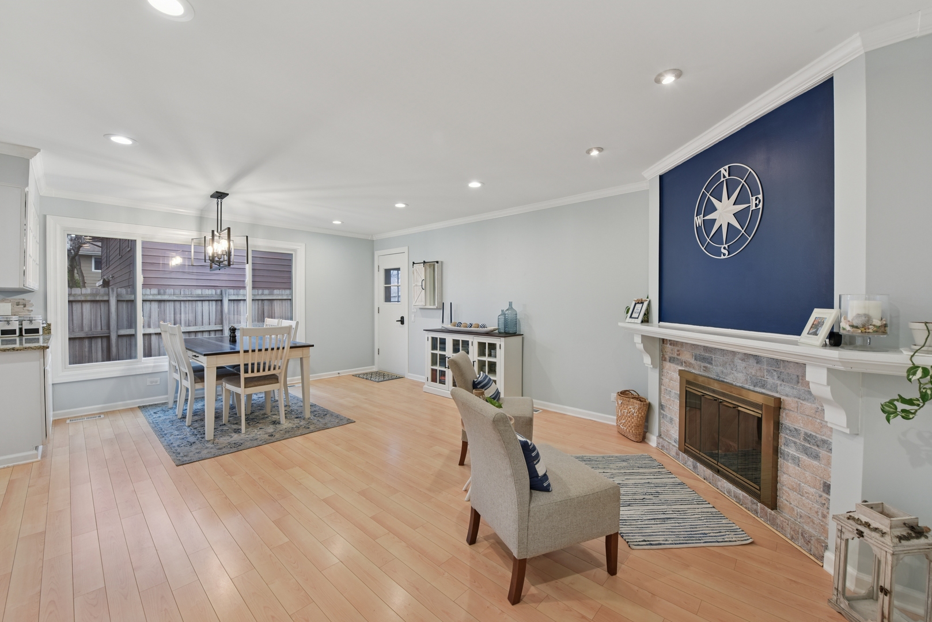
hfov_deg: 104.2
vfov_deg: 81.3
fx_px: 363
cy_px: 311
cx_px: 466
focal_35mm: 14
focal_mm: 14
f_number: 8
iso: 400
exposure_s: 1/15
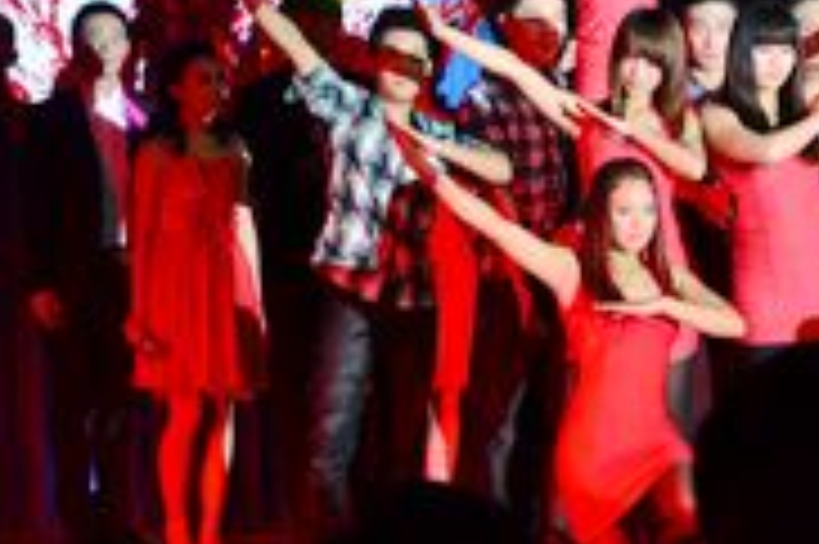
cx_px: 567
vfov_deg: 7.6
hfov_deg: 11.4
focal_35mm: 180
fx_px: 4091
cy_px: -4
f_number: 5
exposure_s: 1/50
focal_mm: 52
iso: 1600
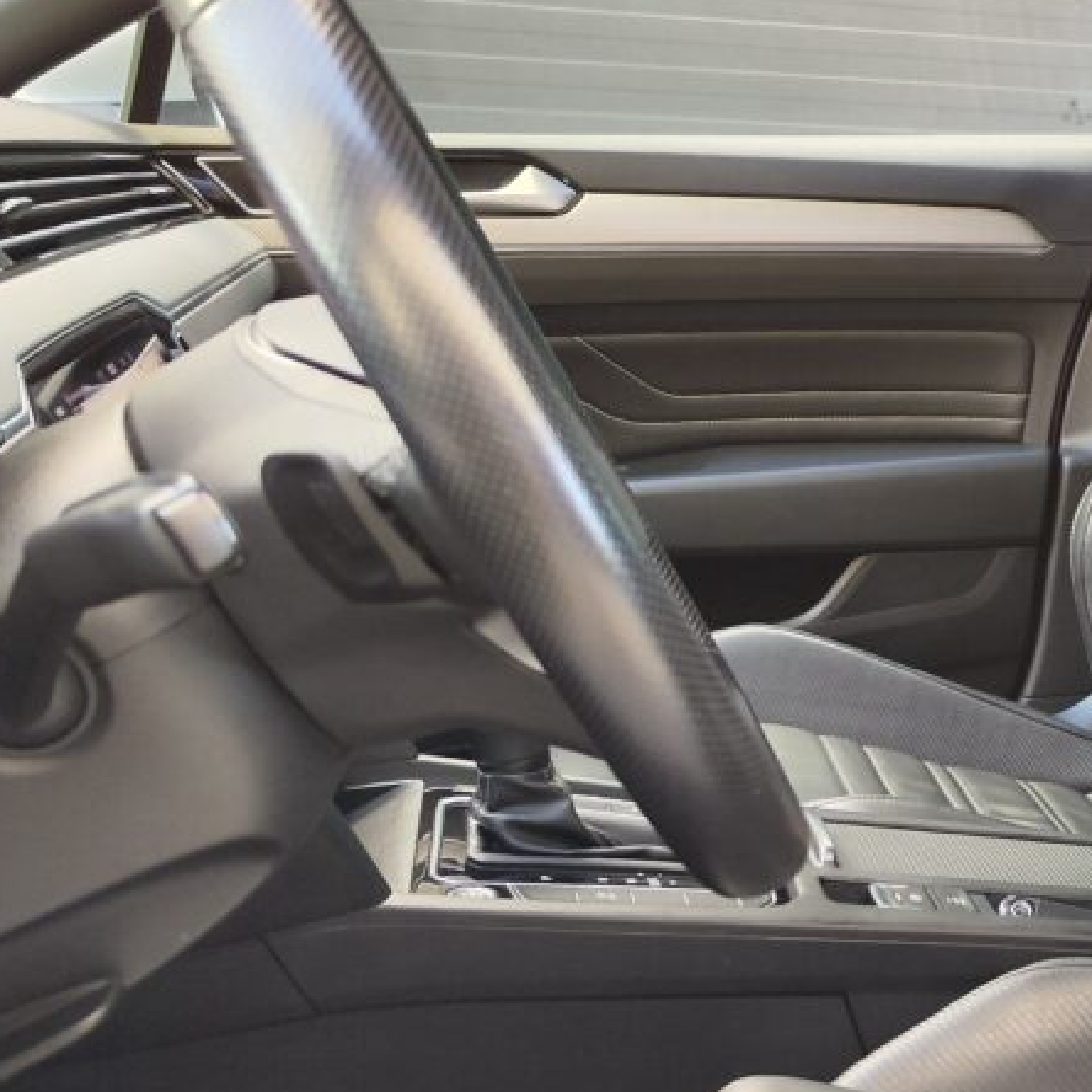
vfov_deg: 30.9
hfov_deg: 27.2
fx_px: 1963
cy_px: 721
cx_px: 1331
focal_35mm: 55
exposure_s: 1/97.1
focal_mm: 7.01
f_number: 1.69
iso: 423
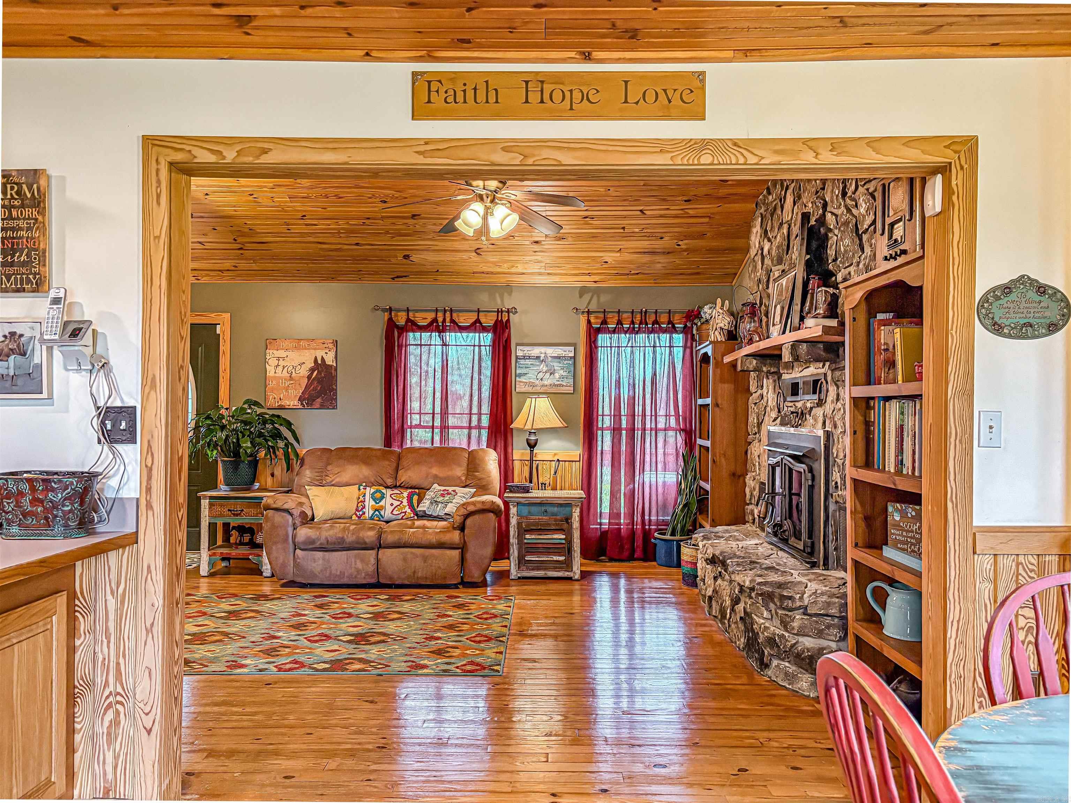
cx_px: 536
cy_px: 402
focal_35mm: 26
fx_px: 805
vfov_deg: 53.1
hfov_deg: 67.3
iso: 500
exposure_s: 1/60
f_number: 1.6
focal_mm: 5.96
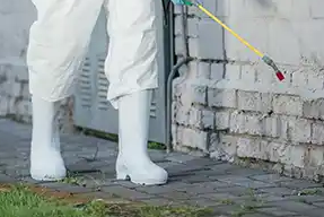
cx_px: 159
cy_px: 76
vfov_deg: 6.0
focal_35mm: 230
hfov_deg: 8.9
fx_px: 2072
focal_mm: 165
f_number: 4.5
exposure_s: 1/500
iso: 250
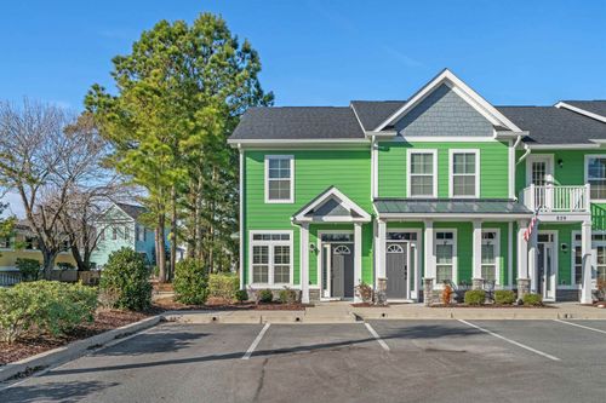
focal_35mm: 29
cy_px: 202
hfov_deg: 63.7
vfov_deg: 44.9
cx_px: 303
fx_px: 488
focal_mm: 29
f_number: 8
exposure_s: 1/1000
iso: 250
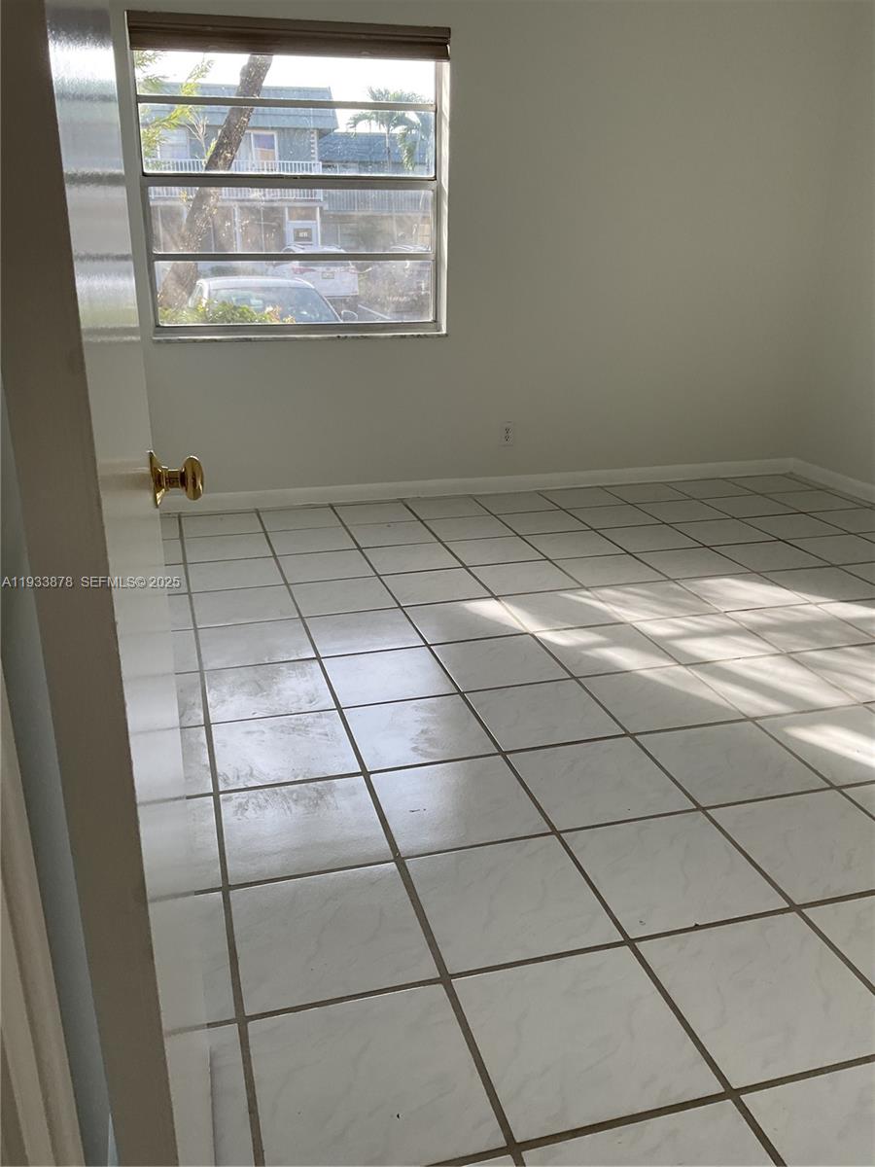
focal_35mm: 29
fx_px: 977
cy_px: 584
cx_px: 438
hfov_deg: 48.2
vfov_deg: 61.7
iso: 16
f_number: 1.8
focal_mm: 3
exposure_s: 1/200
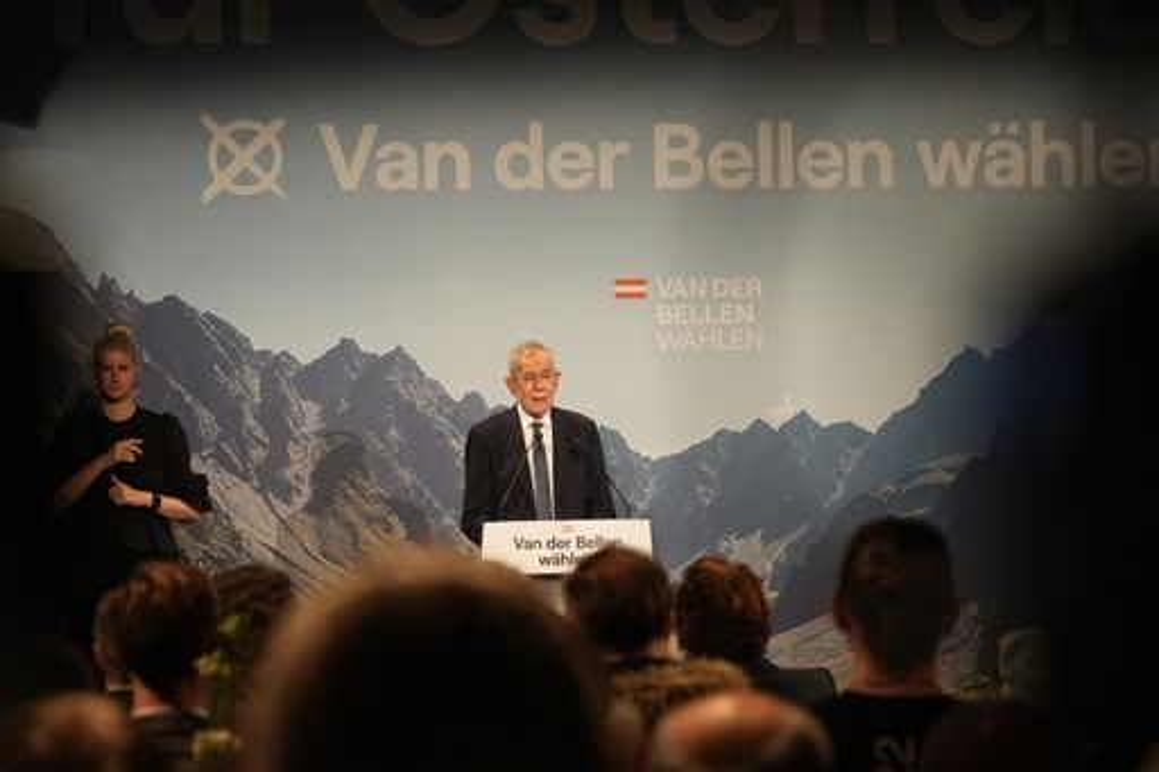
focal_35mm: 105
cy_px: 386
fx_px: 3379
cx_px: 580
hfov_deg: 19.5
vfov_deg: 13.0
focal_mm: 70
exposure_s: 1/500
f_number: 2.8
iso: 2000
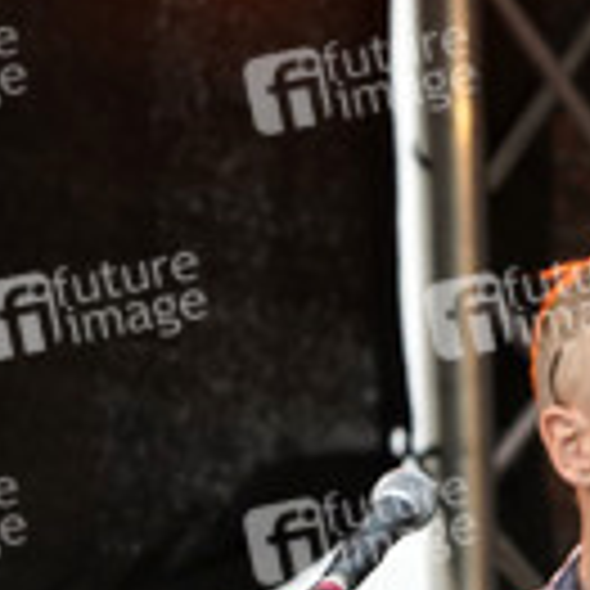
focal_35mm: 898
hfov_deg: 1.9
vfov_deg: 2.0
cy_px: 644
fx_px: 17316
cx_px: 871
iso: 1250
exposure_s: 1/200
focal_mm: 306
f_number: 6.3
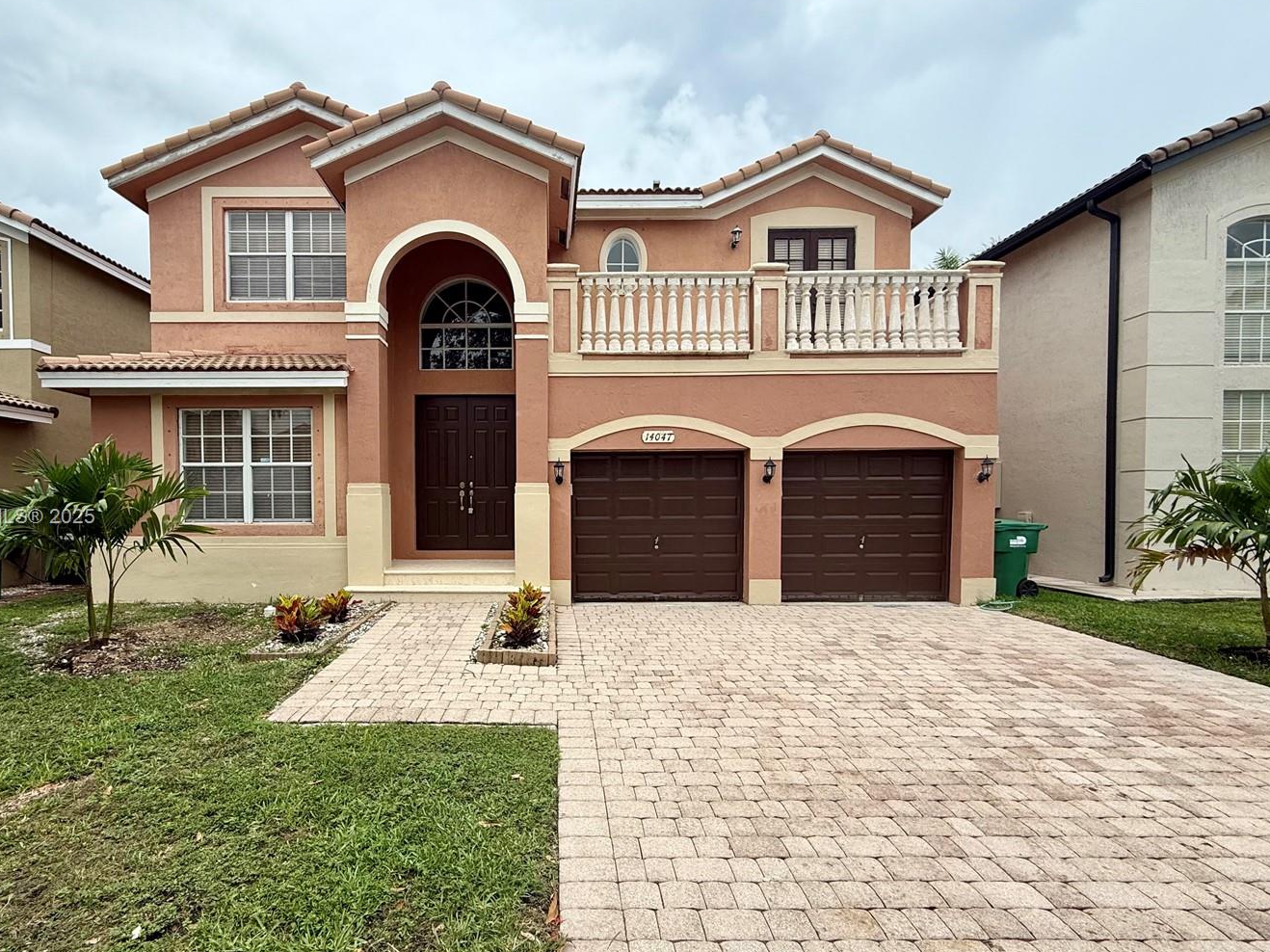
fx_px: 624
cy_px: 518
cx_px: 558
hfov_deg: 90.6
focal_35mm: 17
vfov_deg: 74.6
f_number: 2.2
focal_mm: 2.22
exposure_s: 1/694
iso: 50
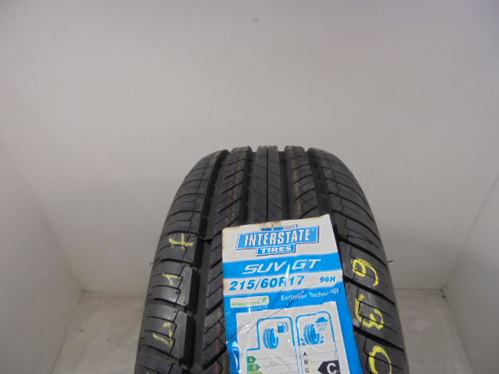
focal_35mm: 26
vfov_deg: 53.1
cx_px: 250
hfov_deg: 67.3
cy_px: 187
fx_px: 375
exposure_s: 1/30
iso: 100
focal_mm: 4.6
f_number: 3.5
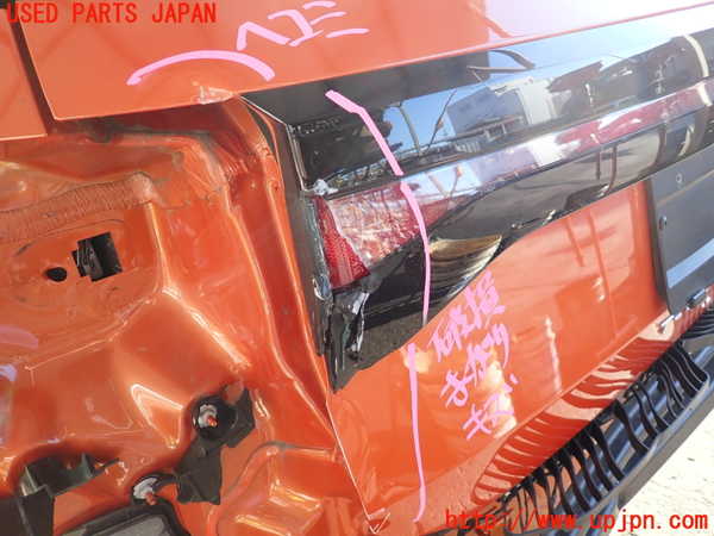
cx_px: 357
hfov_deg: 69.4
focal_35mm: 25
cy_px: 268
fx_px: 516
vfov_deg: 54.9
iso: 100
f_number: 2
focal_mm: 4.5
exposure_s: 1/160
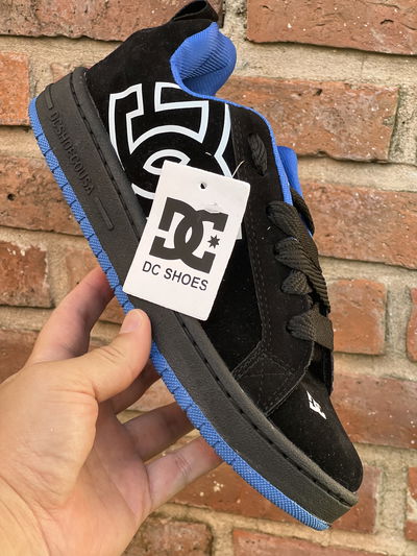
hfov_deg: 19.1
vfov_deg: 25.3
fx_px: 1236
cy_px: 278
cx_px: 208
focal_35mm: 77
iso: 32
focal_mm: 9
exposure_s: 1/121
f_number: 2.8
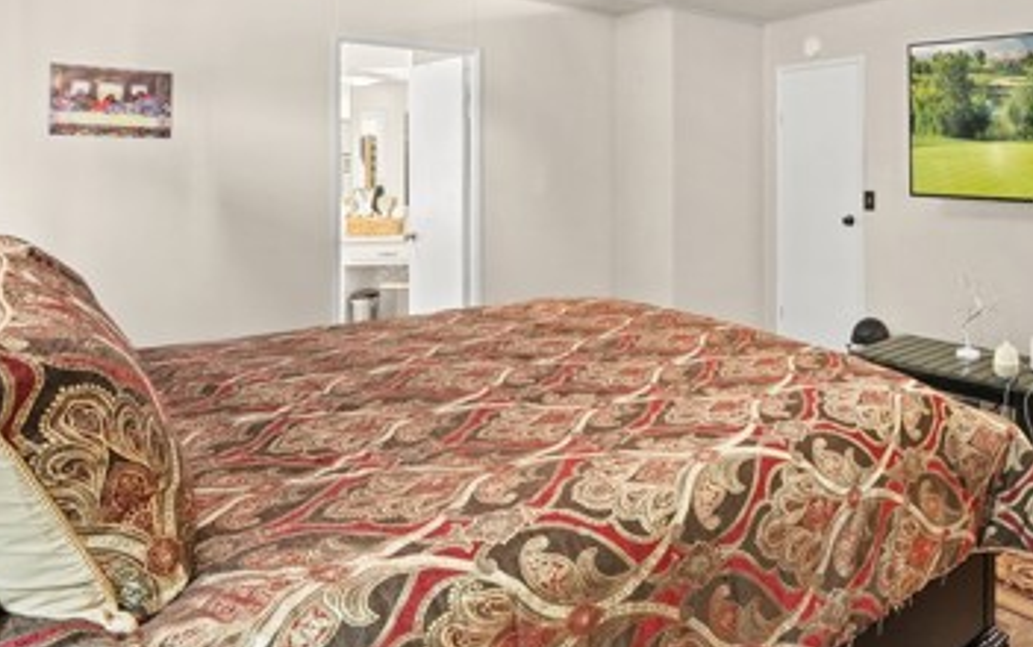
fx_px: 733
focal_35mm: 26
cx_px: 809
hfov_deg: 64.8
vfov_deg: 45.9
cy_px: 157
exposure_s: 1/3
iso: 2500
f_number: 8
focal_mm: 14
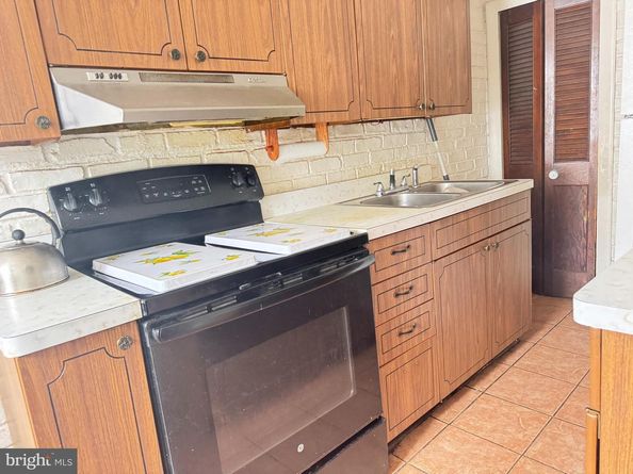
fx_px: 439
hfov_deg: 71.6
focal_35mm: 24
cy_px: 237
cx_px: 316
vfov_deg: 56.8
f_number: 1.78
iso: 1000
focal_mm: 6.76
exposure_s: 1/35
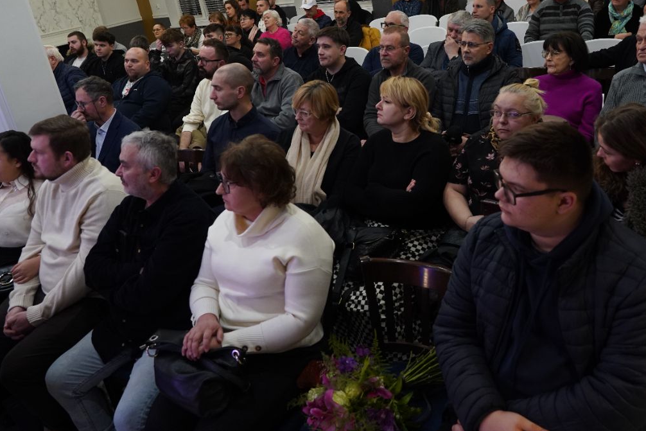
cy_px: 153
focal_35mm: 31
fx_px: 556
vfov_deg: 41.9
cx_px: 383
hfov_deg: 59.8
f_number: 4.5
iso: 2500
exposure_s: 1/125
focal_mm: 24
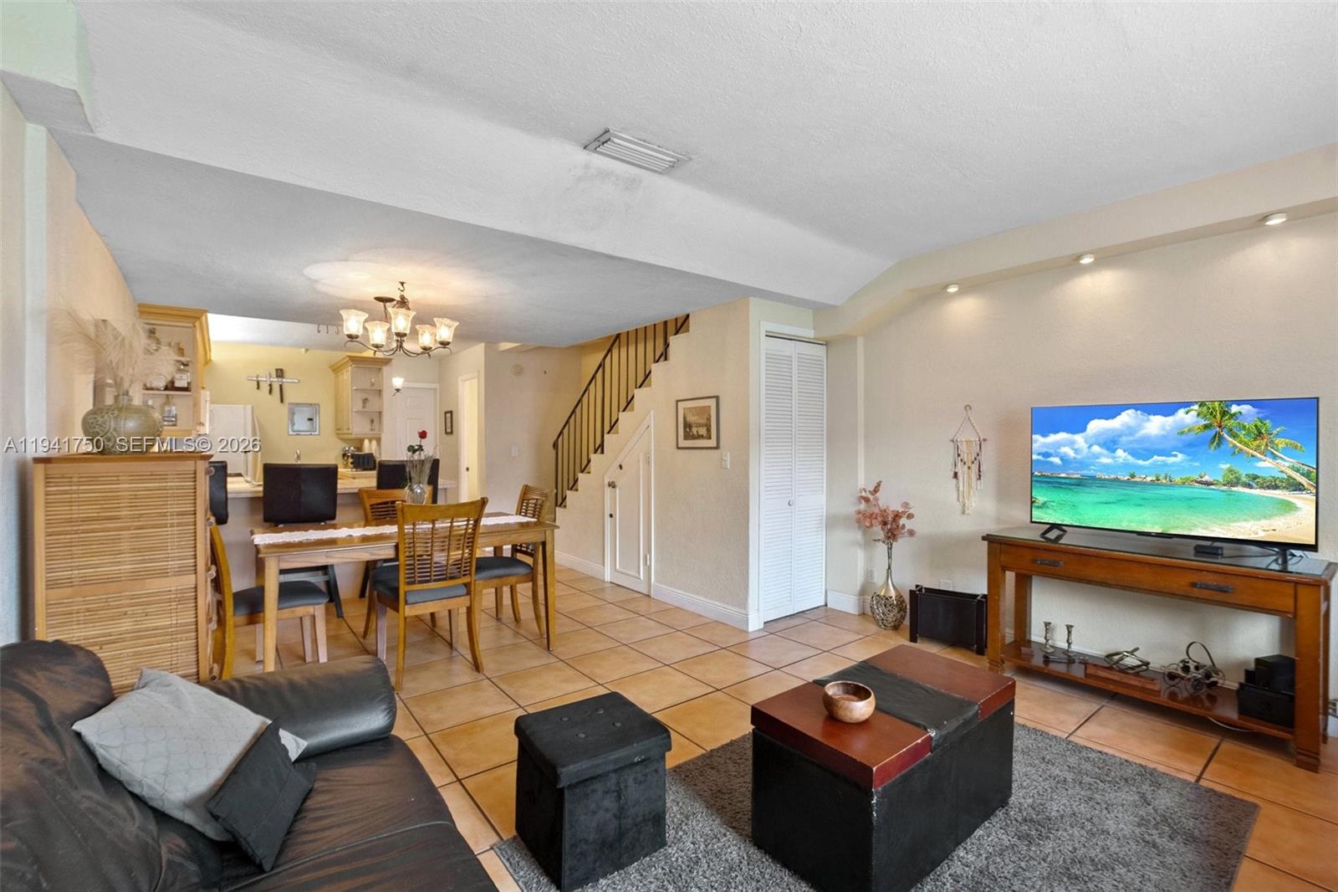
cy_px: 446
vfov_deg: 77.3
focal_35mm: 15
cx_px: 669
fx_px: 557
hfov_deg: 100.4
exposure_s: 1/15
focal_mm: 10
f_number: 8
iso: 2000
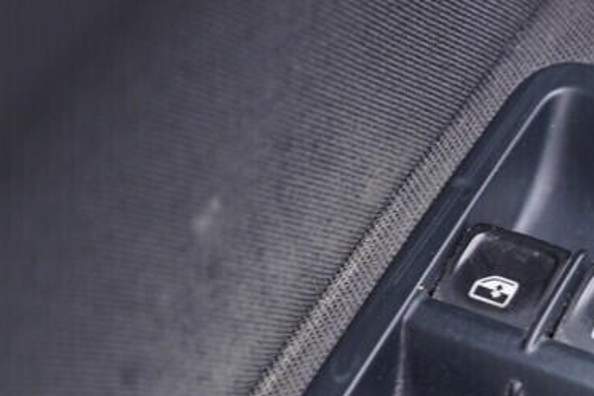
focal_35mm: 99
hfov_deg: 20.0
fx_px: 1633
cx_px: 592
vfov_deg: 13.6
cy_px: 402
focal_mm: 24
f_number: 2.8
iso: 250
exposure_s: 1/40
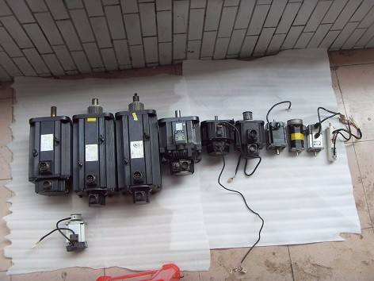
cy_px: 140
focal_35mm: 39
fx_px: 421
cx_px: 187
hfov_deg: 47.9
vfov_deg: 36.8
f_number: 3.5
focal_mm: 6.6
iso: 80
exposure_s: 1/180
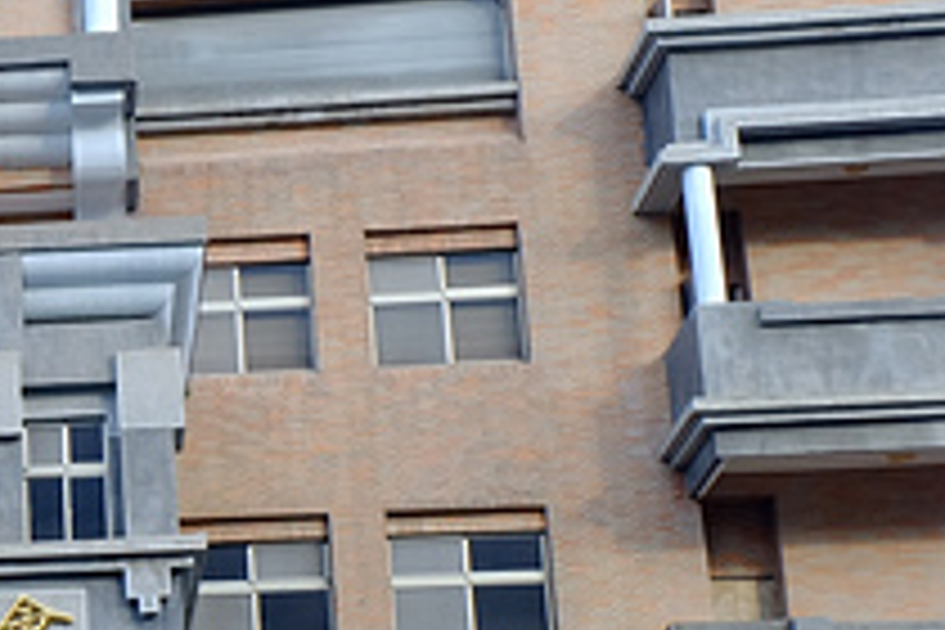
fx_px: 2599
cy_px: 556
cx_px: -572
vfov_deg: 13.7
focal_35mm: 99
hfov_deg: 17.9
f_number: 8
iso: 200
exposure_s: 1/45
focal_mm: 17.5
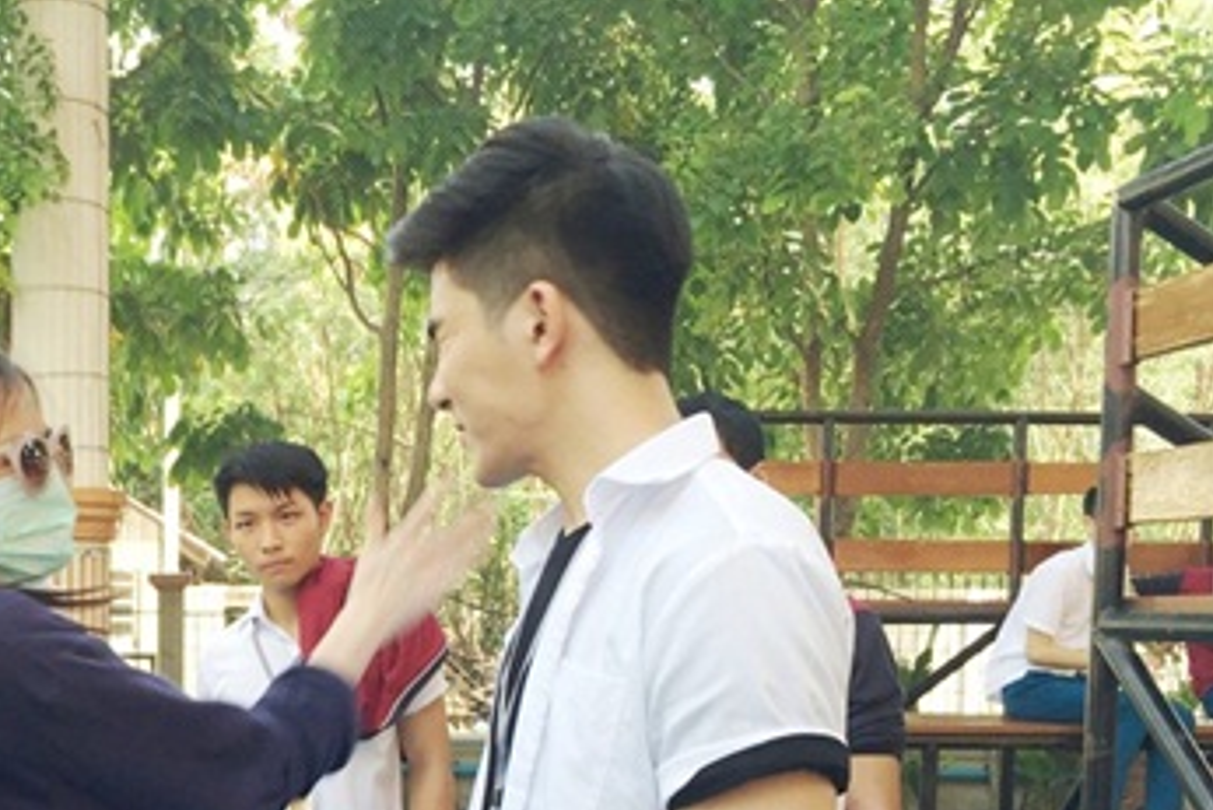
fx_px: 1618
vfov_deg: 27.2
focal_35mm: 48
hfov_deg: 39.6
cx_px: 252
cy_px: 721
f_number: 2.2
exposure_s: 1/120
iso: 40
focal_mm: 4.15
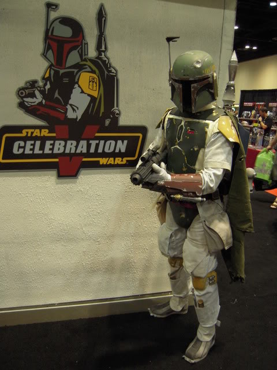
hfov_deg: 49.7
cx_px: 138
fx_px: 299
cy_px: 185
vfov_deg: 63.4
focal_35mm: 28
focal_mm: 5
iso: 400
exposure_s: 1/15
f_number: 2.7
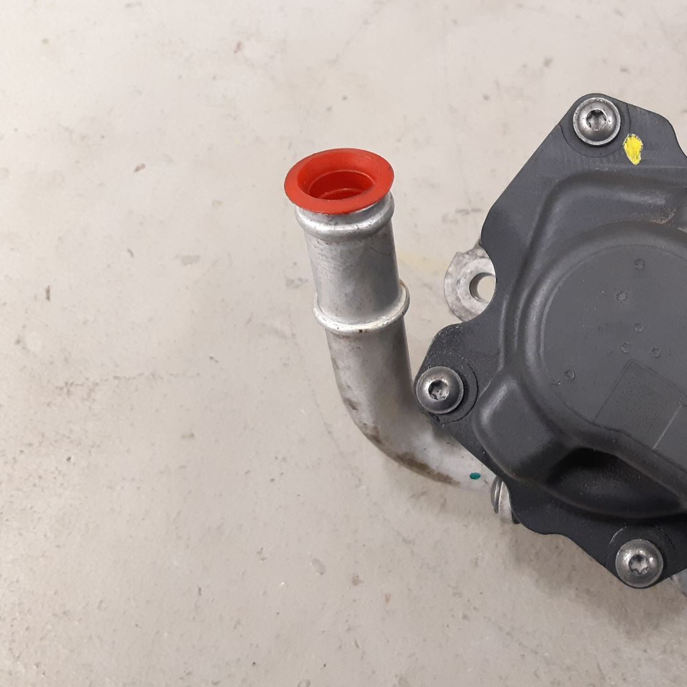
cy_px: 355
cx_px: 666
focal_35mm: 45
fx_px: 1010
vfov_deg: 37.5
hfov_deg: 34.6
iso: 200
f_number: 1.7
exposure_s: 1/33
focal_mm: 3.93
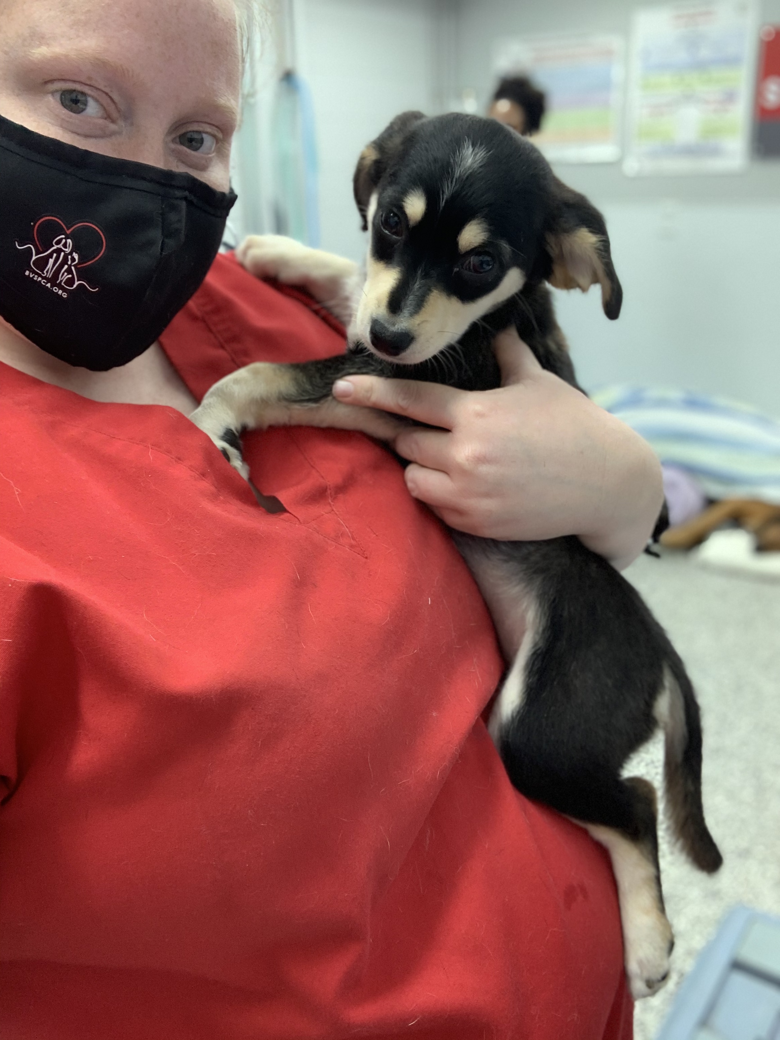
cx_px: 390
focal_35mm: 32
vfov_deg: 56.8
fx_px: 961
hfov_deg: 44.2
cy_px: 520
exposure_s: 1/60
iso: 125
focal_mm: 2.87
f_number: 2.2
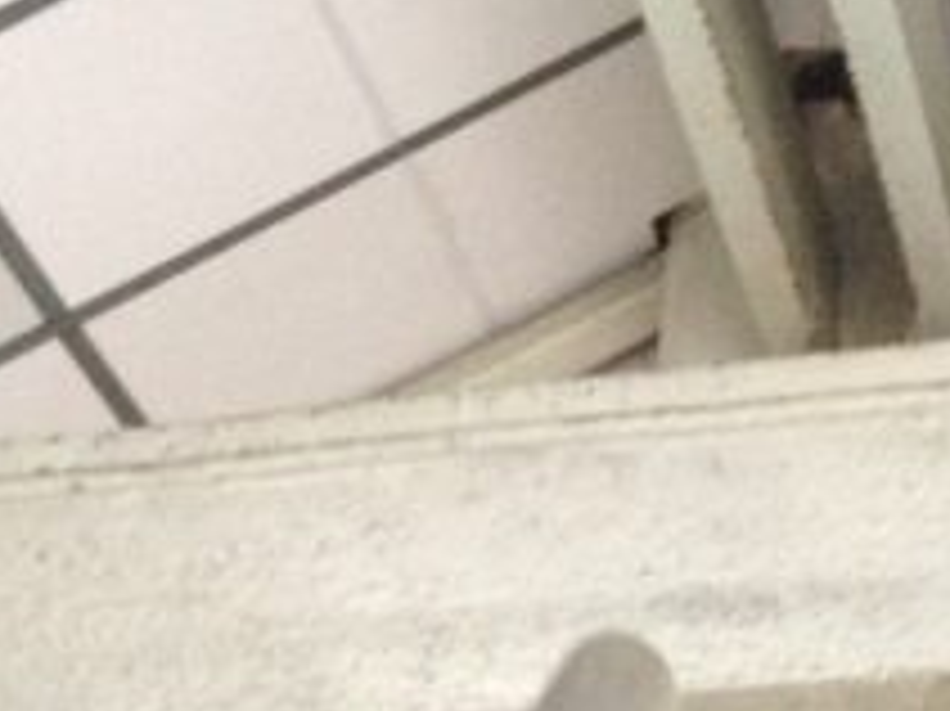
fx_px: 3675
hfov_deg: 14.7
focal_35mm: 134
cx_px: 720
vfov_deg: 10.9
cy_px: 821
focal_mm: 4.28
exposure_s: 1/20
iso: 400
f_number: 2.4
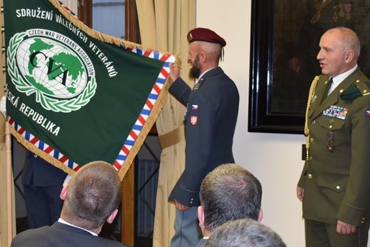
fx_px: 946
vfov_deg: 14.9
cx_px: 79
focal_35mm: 92
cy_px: 139
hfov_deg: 21.9
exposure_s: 1/60
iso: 800
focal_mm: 34
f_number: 4.5
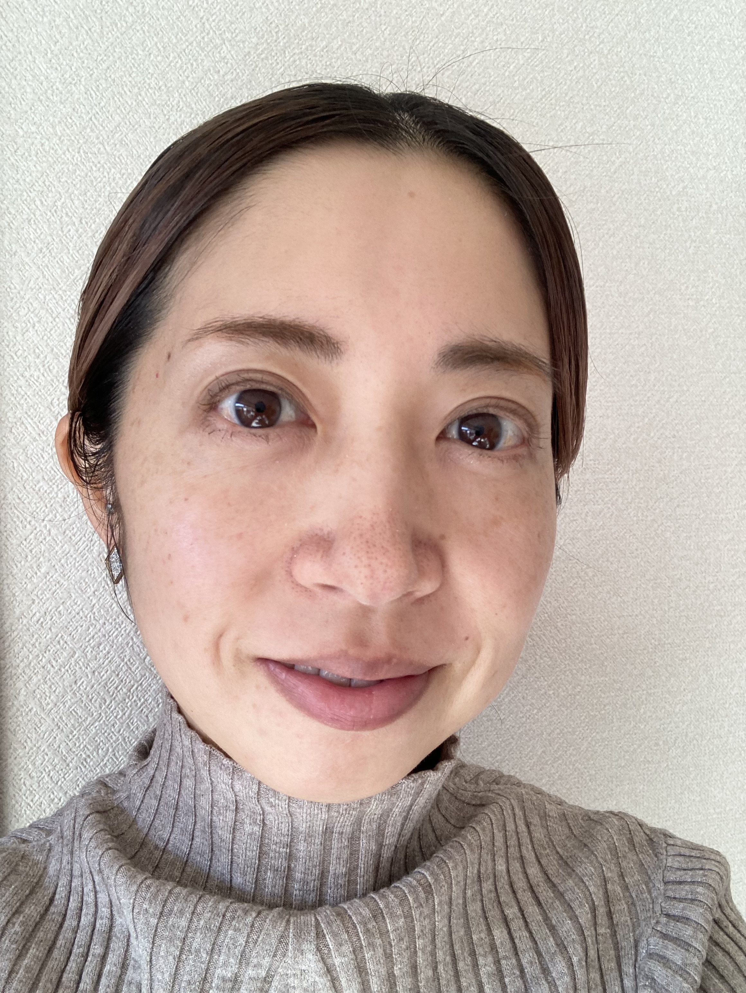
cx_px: 373
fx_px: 918
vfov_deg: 56.8
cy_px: 496
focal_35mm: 32
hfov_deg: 44.2
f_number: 2.2
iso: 50
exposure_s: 1/121
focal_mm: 2.87
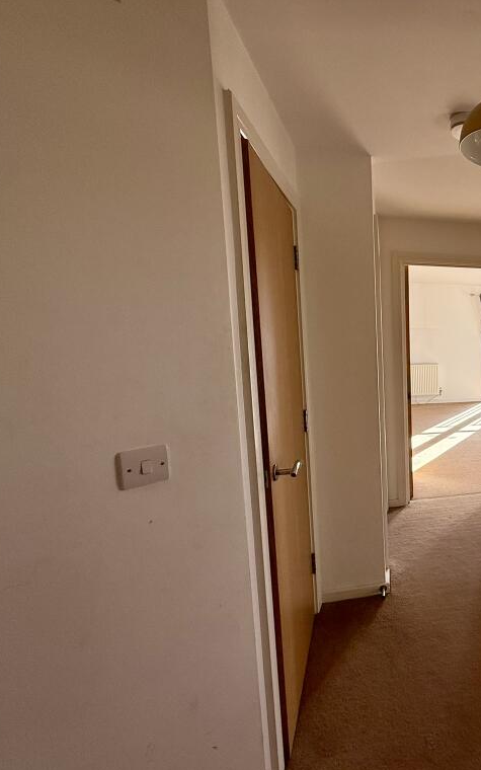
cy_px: 386
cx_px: 503
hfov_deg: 47.1
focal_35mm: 20
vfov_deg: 85.1
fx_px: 419
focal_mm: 2.22
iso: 64
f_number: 2.2
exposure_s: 1/109
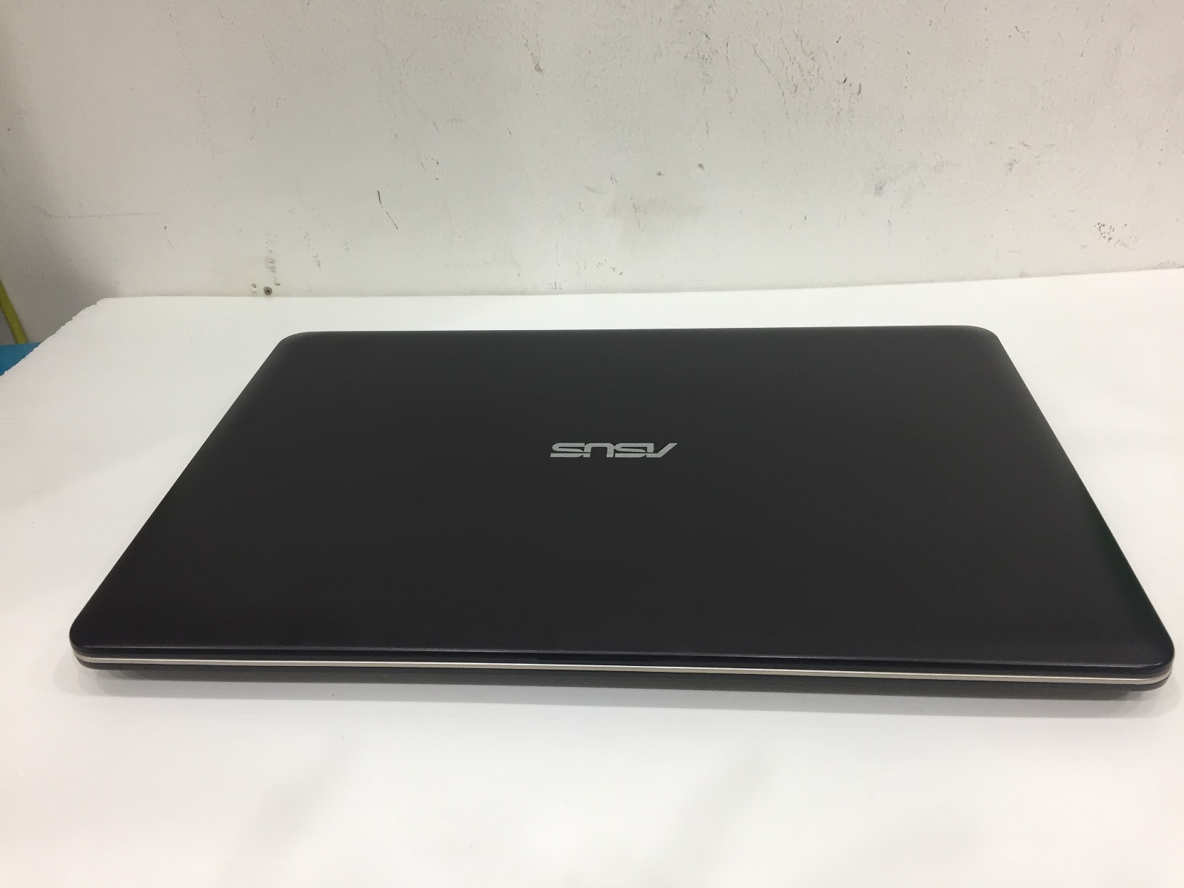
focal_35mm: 29
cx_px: 592
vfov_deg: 48.2
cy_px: 444
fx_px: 992
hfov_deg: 61.7
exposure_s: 1/33
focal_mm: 4.15
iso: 80
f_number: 2.2
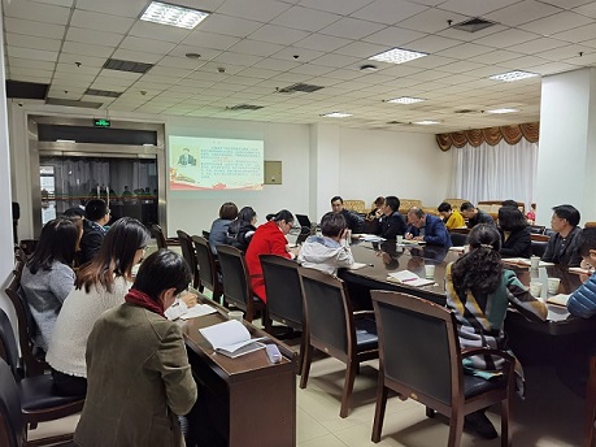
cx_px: 298
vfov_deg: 51.3
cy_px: 224
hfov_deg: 65.3
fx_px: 465
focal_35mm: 27
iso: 400
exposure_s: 1/100
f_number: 1.9
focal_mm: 6.71
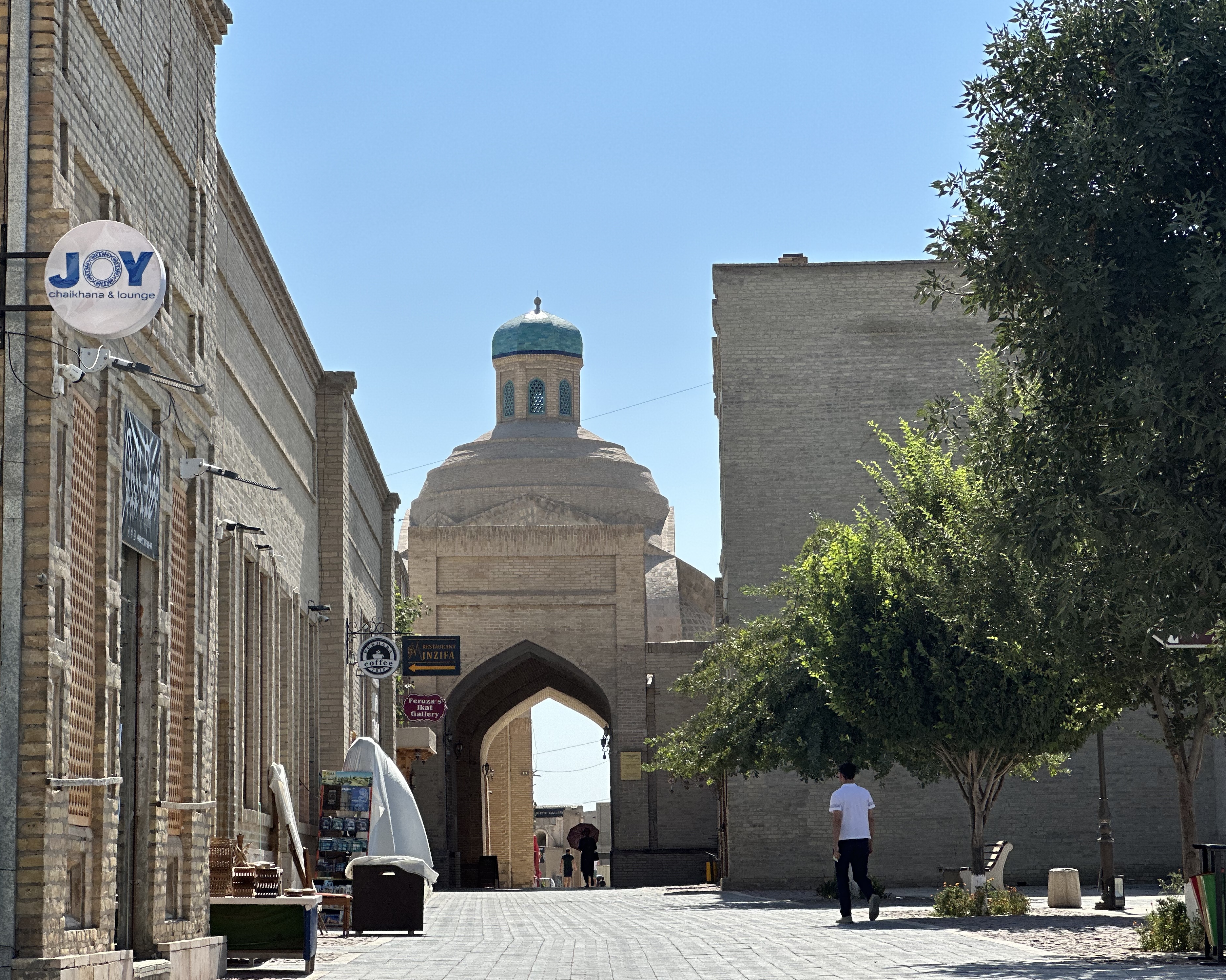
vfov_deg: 18.9
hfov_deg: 23.6
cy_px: 486
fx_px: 2939
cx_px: 612
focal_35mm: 81
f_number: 2.8
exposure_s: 1/968
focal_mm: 9
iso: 32
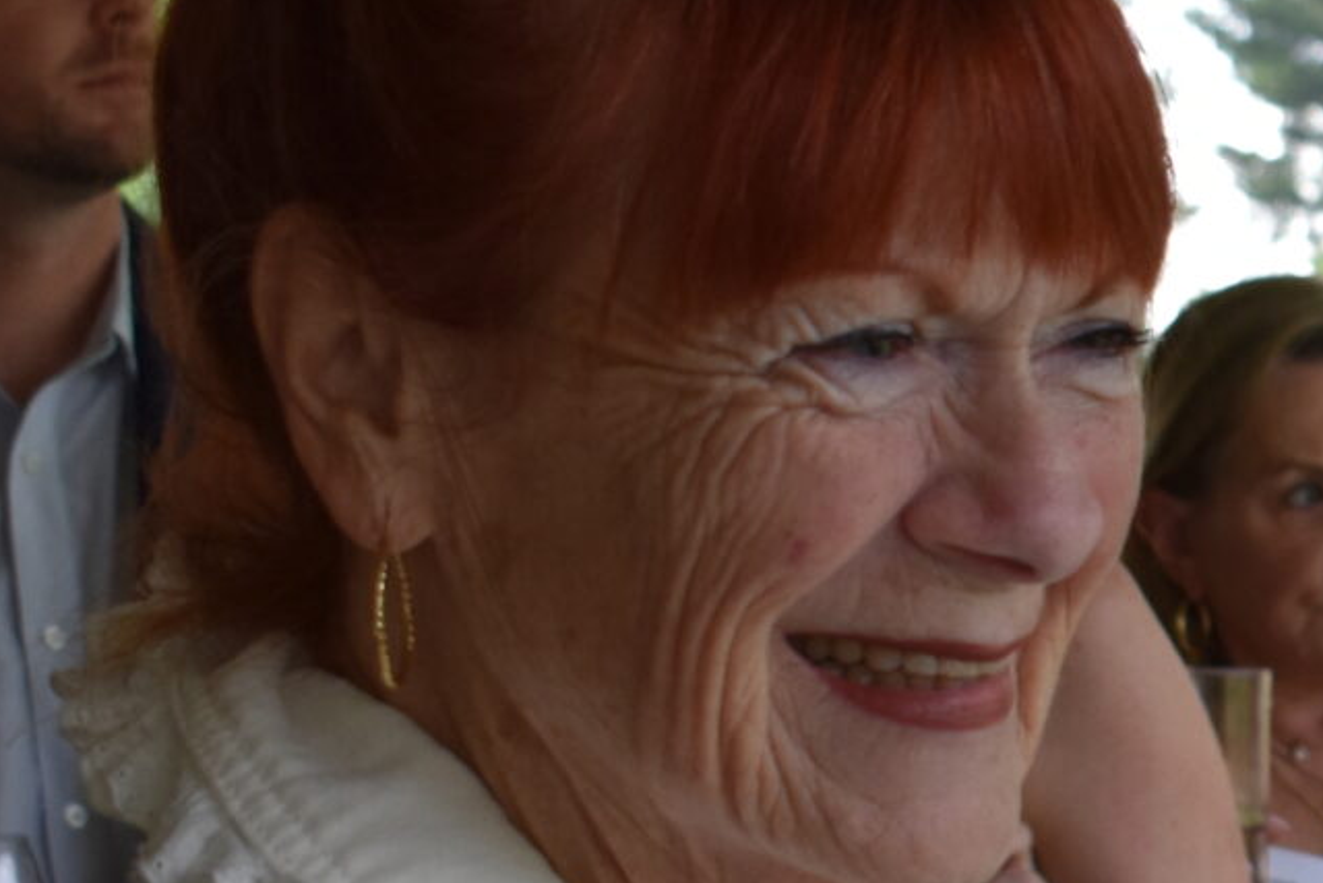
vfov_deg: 6.7
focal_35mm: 204
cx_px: 2137
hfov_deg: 9.7
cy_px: 1279
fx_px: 7498
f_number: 6.3
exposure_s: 1/160
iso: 400
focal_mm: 34
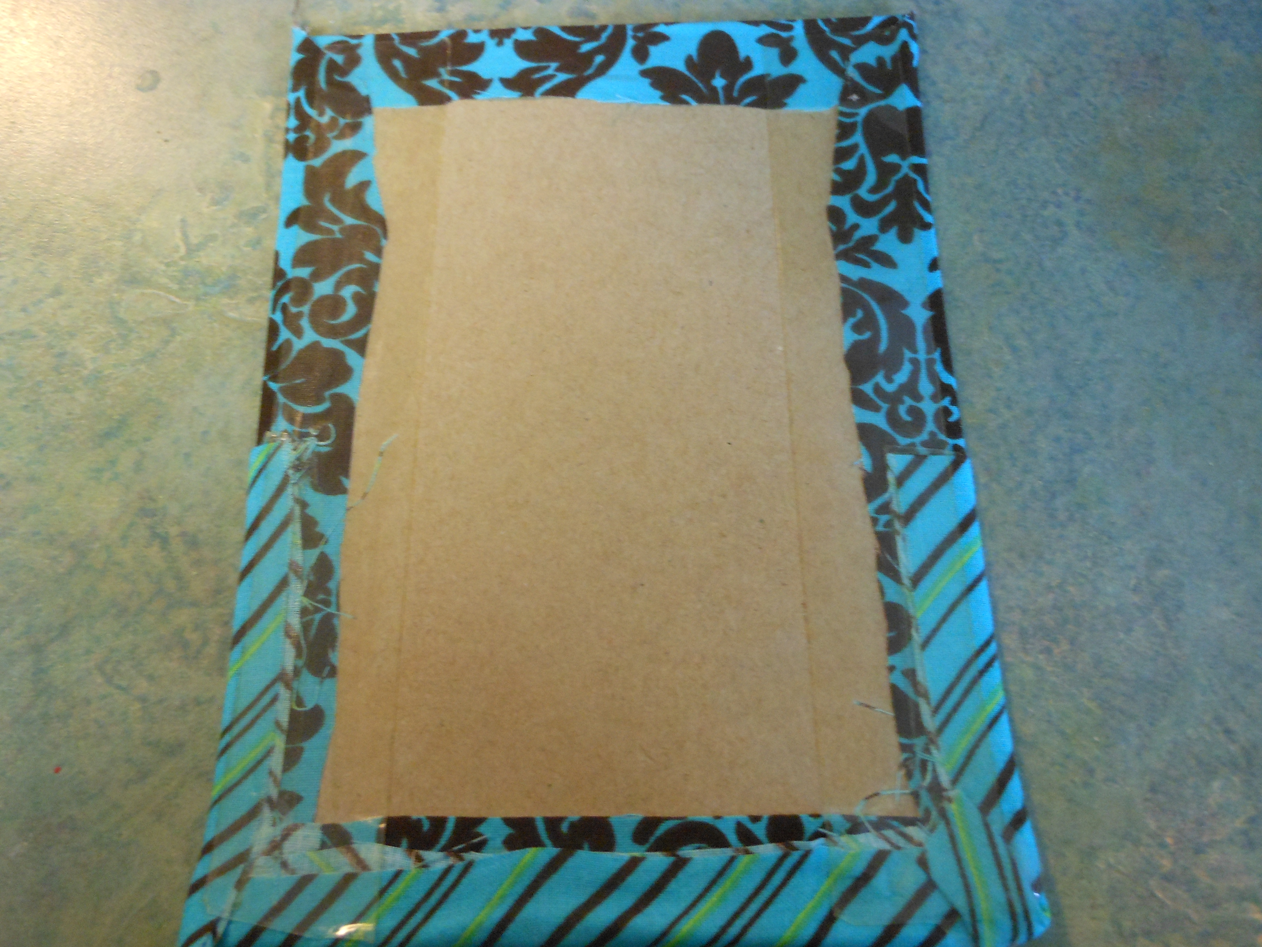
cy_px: 474
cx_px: 631
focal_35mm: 33
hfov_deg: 55.4
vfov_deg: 42.9
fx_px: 1203
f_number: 4
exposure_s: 1/8
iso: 500
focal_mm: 5.9
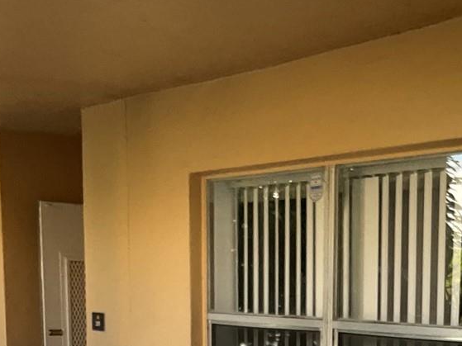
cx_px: 371
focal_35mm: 83
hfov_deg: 23.2
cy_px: 464
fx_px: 1108
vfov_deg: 16.7
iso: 16
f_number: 1.8
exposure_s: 1/165
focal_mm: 3
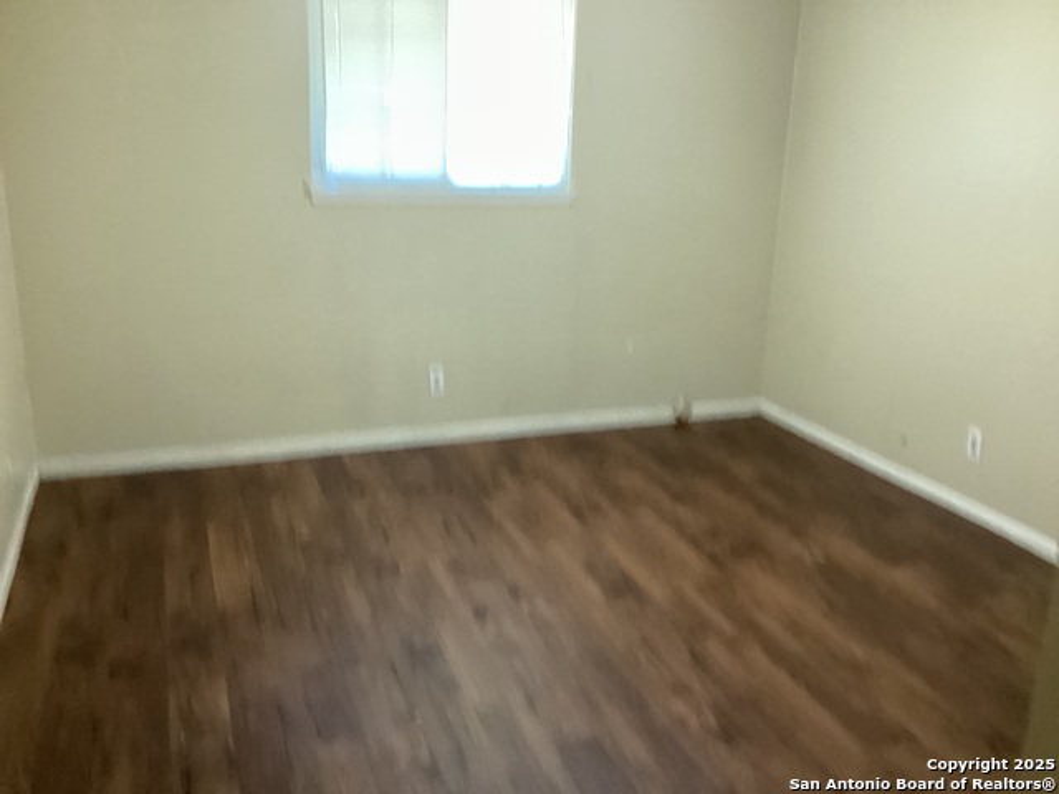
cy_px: 397
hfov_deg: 58.4
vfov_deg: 45.4
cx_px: 530
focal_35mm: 31
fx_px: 948
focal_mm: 3.3
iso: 320
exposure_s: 1/30
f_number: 2.4
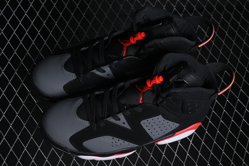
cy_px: 83
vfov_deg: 18.2
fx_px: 519
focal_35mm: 75
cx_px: 124
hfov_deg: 27.0
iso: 160
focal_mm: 50
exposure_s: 1/50
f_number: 6.3
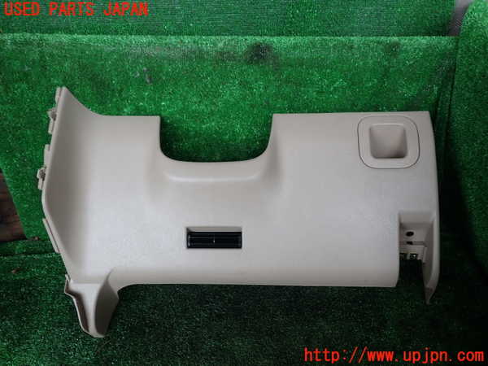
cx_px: 244
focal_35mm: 30
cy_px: 183
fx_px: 423
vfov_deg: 46.8
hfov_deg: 60.0
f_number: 2.3
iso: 200
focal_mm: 5.4
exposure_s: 1/60
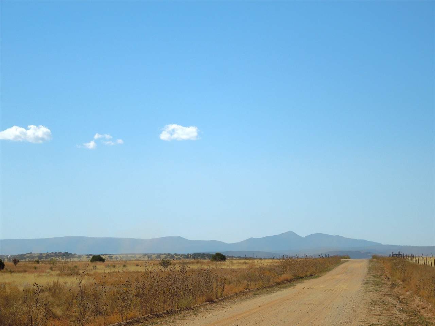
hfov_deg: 22.0
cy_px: 163
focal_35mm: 89
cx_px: 218
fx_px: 1118
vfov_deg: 16.6
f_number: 9.2
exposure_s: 1/400
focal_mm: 16
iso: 100
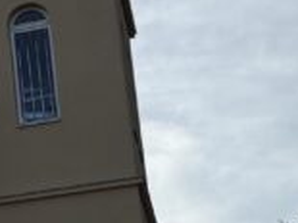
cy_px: 286
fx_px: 1480
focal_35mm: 172
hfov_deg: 9.6
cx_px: -523
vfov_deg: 8.5
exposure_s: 1/4854
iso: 50
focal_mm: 5.96
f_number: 1.6
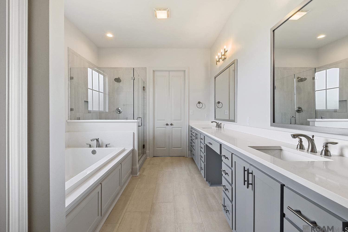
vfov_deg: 73.7
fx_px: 155
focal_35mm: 16
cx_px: 174
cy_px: 116
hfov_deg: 96.7
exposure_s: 1/2.5
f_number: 14
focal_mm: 16
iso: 200
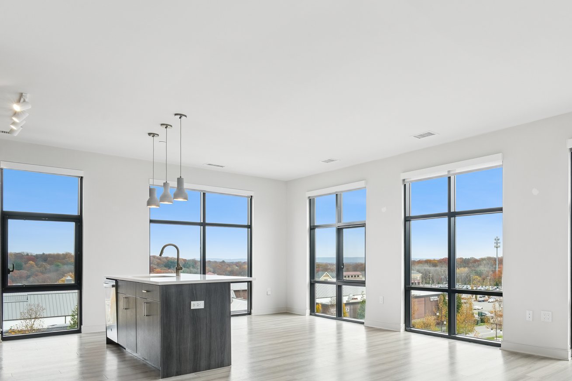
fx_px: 397
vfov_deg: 50.2
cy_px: 260
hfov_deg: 68.0
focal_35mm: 25
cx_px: 412
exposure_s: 1/100
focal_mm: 16
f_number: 8
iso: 400
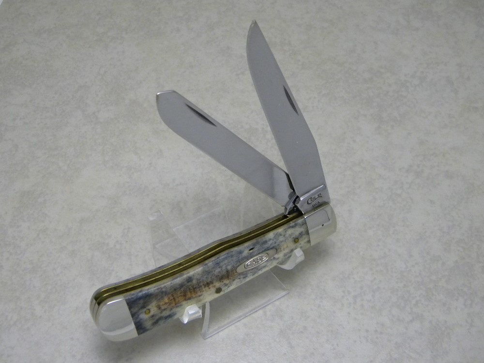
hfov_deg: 40.4
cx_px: 242
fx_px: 657
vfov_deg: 30.9
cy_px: 182
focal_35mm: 47
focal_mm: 8.6
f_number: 3.9
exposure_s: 1/39.5
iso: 400
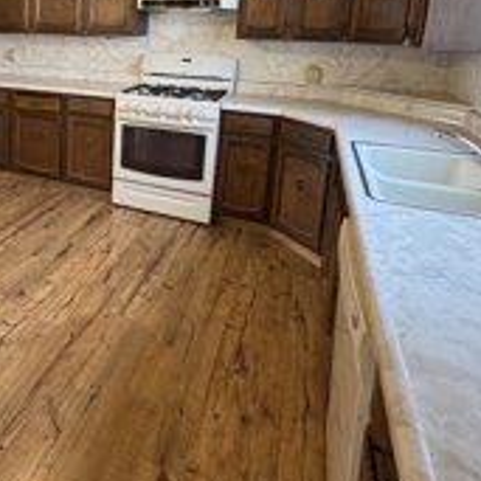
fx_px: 456
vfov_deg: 52.7
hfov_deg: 50.5
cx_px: 65
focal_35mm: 29
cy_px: 110
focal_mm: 2.22
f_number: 2.2
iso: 320
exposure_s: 1/60
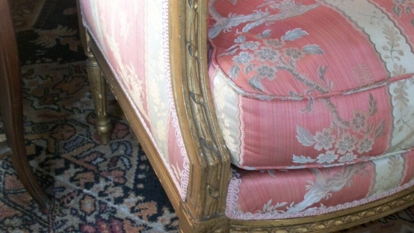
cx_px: 242
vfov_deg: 23.5
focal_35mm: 51
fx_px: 560
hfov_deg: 40.5
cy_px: 129
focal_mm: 5.7
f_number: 2.9
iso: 160
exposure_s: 1/30
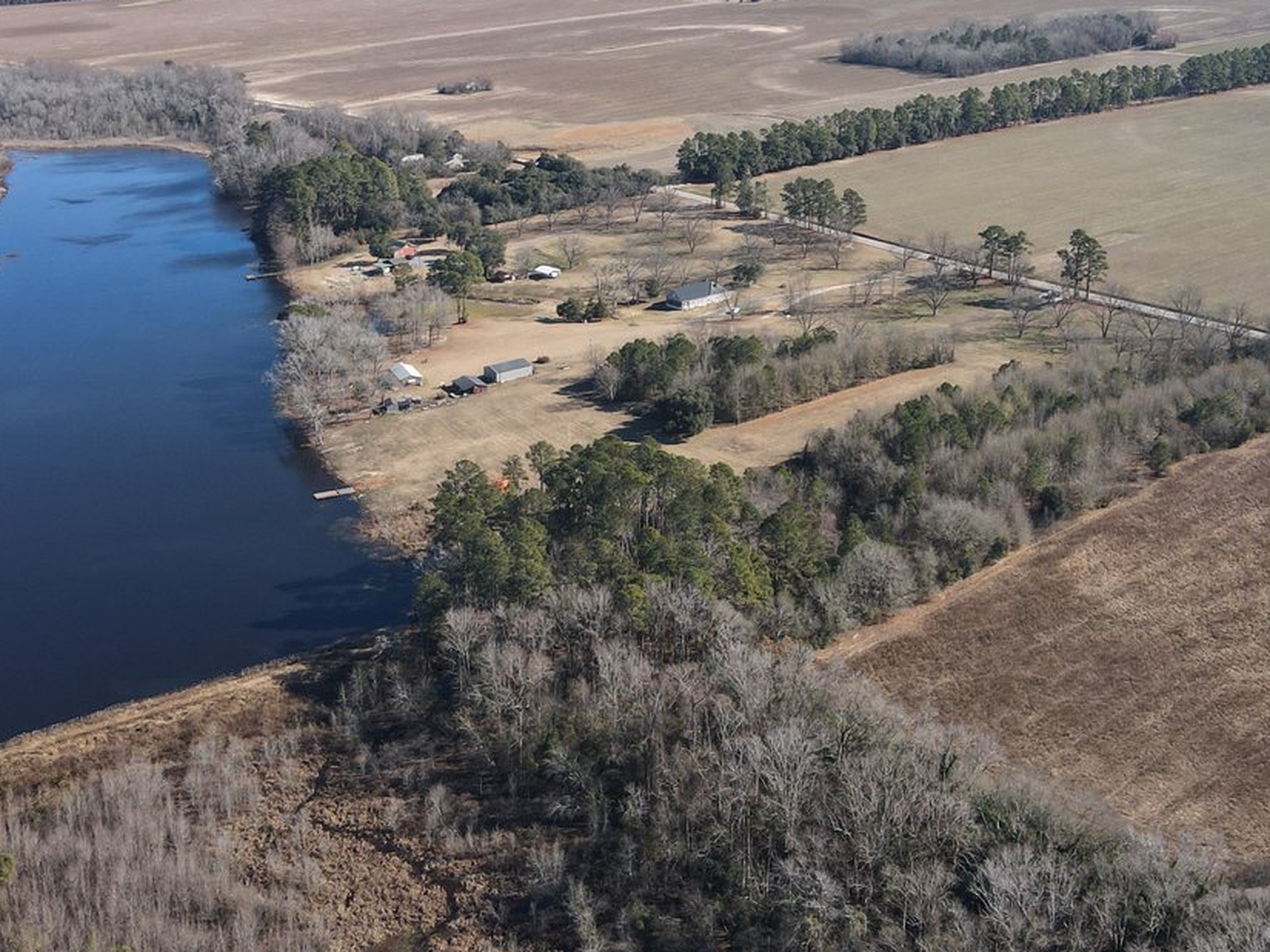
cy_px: 394
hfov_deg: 42.9
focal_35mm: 44
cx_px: 700
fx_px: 1615
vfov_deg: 32.8
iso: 100
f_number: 2.8
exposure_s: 1/400
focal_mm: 4.5
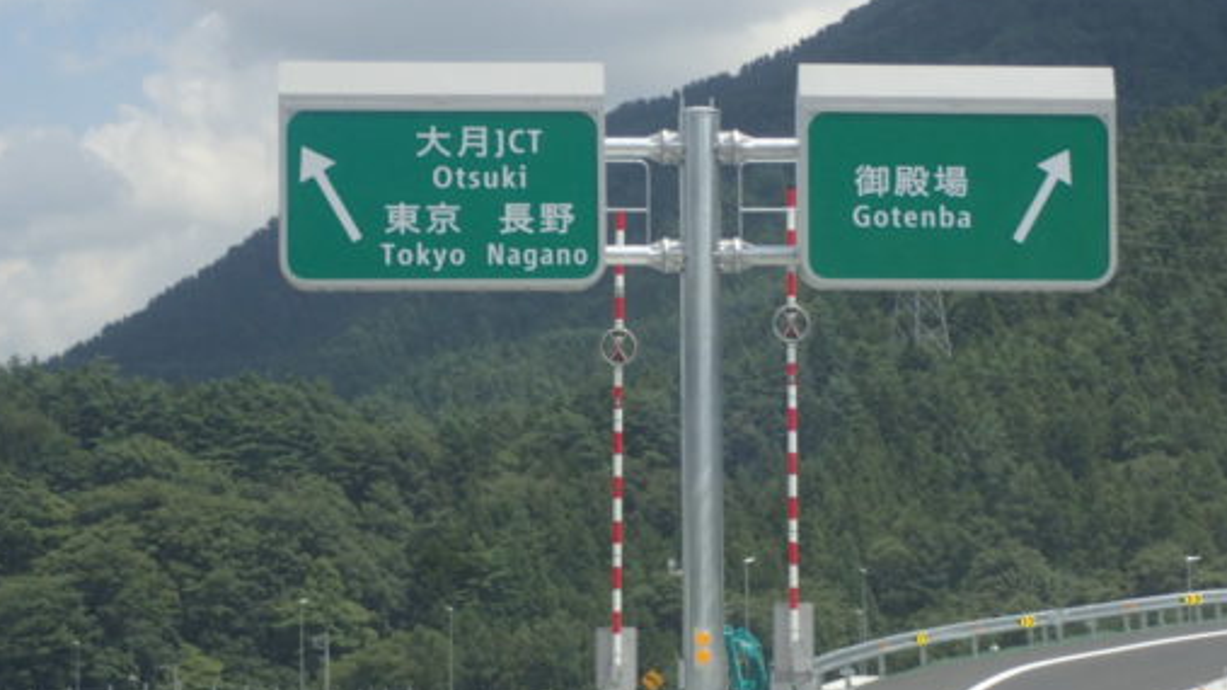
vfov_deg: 11.0
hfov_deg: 19.4
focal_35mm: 110
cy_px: 414
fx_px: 3578
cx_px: 724
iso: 100
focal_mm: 14.41
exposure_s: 1/320
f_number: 5.6
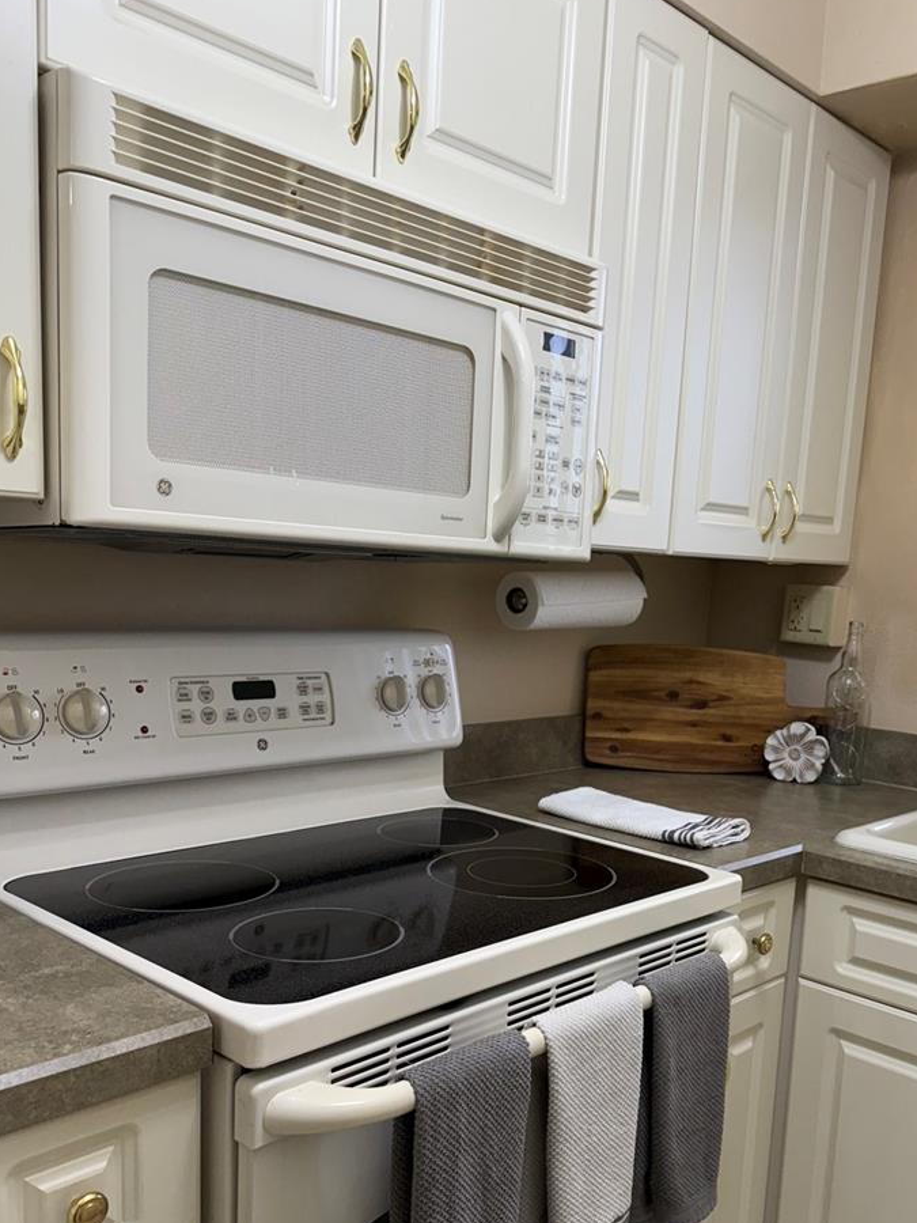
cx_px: 584
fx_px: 1130
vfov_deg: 56.2
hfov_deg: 43.7
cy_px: 753
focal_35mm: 32
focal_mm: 6.76
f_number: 1.78
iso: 160
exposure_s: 1/120
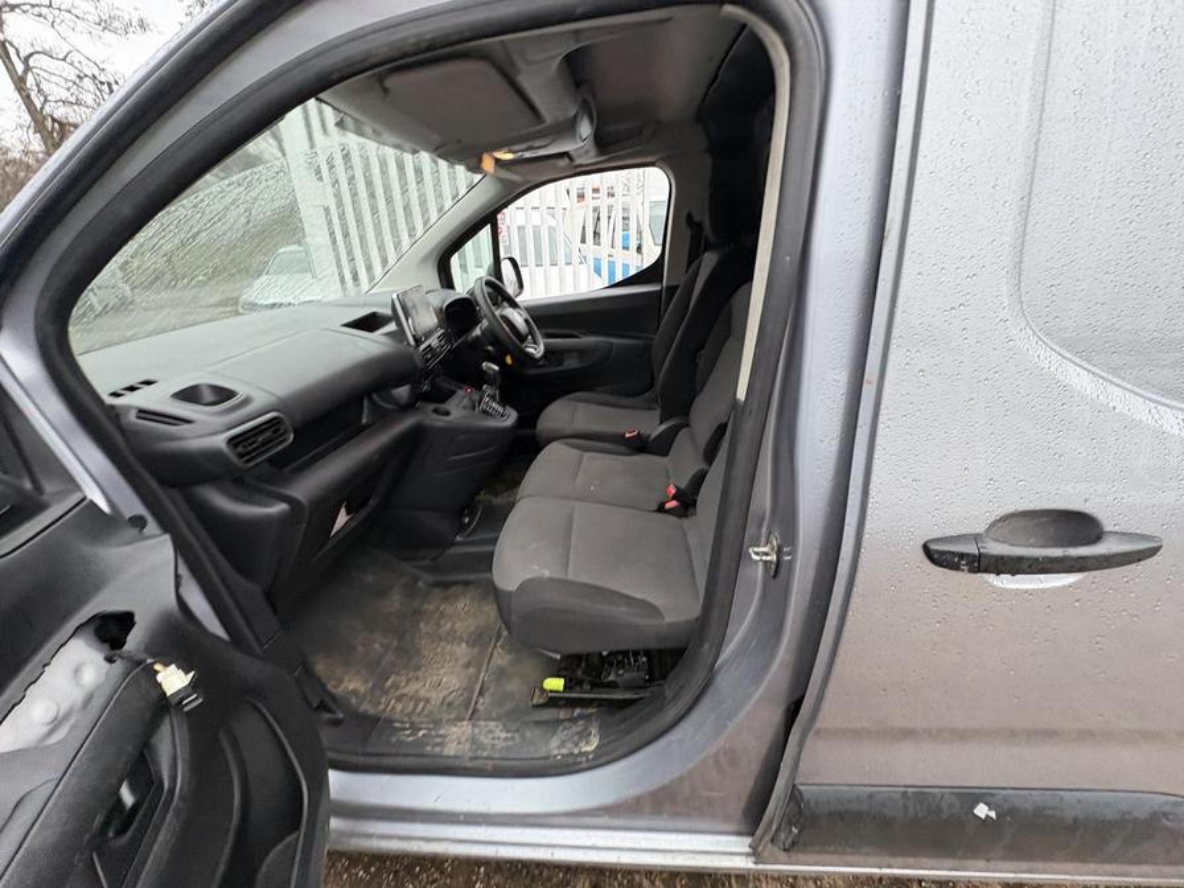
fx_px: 479
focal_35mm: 14
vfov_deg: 85.7
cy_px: 444
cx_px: 592
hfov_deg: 102.1
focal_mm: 2.22
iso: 400
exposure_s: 1/60
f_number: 2.2
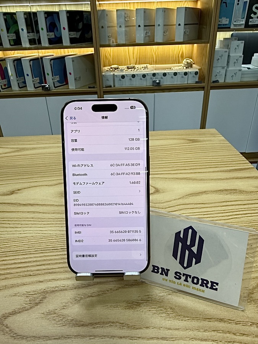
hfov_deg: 56.8
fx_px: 239
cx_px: 129
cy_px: 172
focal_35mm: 24
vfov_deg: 71.6
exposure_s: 1/120
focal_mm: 2.22
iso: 64
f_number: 2.2
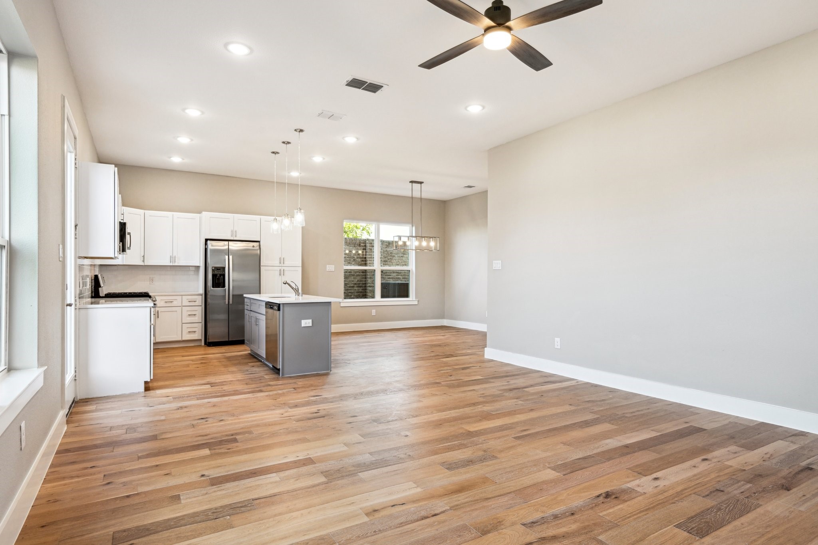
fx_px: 454
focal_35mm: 20
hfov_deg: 84.0
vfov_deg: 61.9
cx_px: 409
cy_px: 272
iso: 400
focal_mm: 20
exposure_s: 1/30
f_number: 8
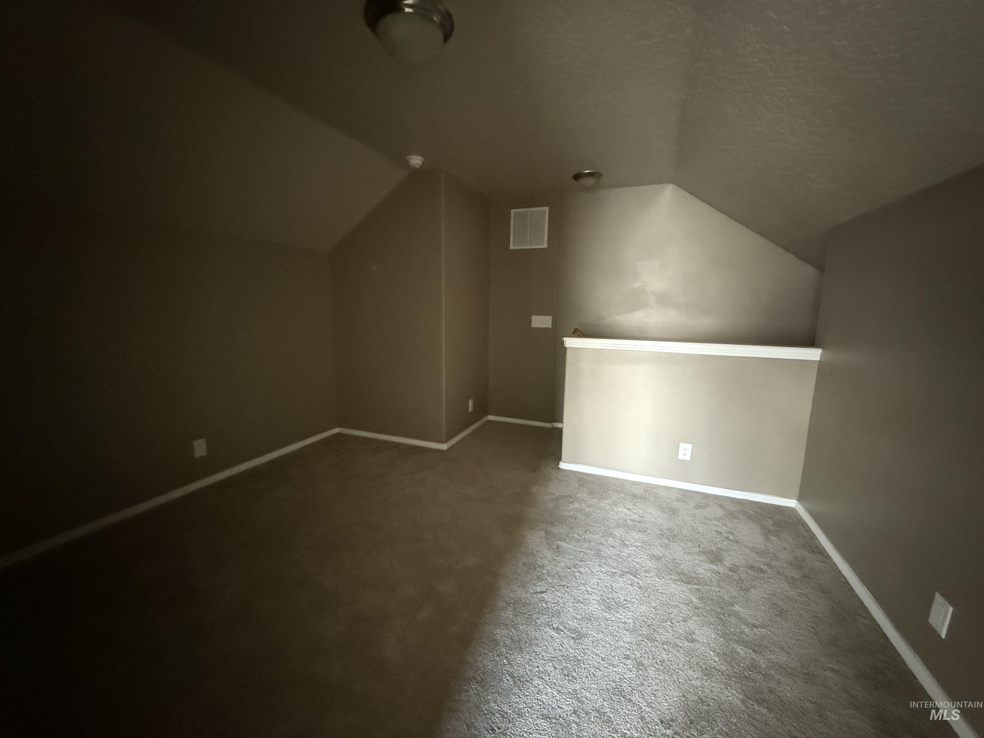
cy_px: 369
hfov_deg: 102.1
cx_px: 492
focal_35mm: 14
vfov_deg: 85.7
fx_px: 398
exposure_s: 1/40
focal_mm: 2.22
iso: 1600
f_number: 2.2
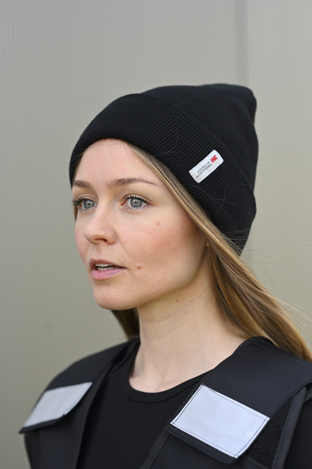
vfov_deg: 23.9
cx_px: 156
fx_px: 1106
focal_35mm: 85
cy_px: 234
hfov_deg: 16.1
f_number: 4
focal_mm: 85
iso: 1250
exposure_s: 1/4000
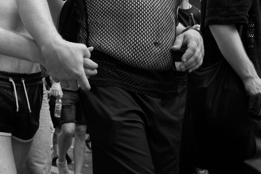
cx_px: 72
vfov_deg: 27.0
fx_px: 362
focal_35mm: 50
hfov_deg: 38.8
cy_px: 77
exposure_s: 1/250
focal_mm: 28
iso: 400
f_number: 7.1
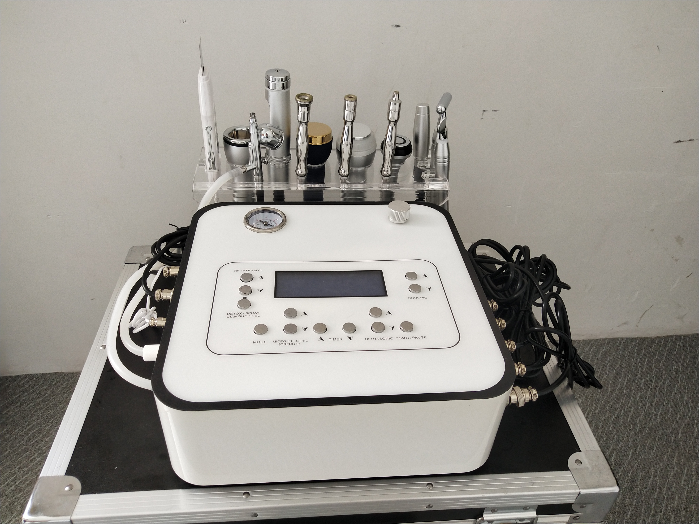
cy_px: 262
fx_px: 606
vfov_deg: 46.8
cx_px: 350
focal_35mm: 30
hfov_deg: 60.0
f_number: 1.8
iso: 163
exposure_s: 1/100
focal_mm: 3.95
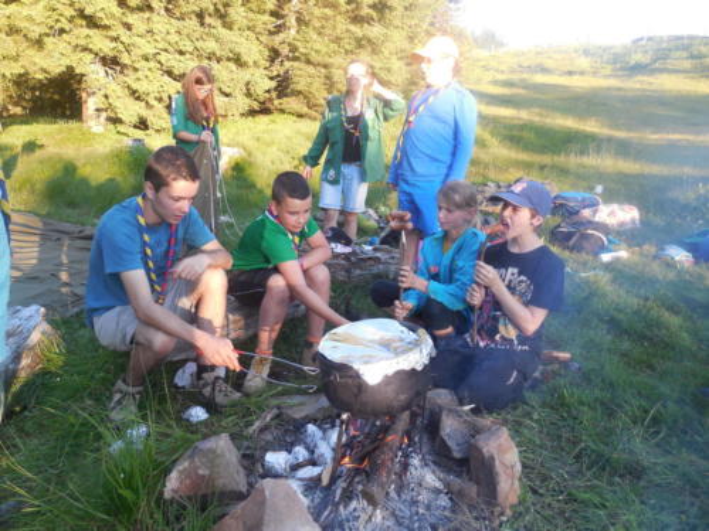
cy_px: 266
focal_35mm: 25
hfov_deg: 69.4
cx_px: 354
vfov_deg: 54.9
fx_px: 512
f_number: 3.1
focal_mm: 4.5
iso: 125
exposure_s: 1/100
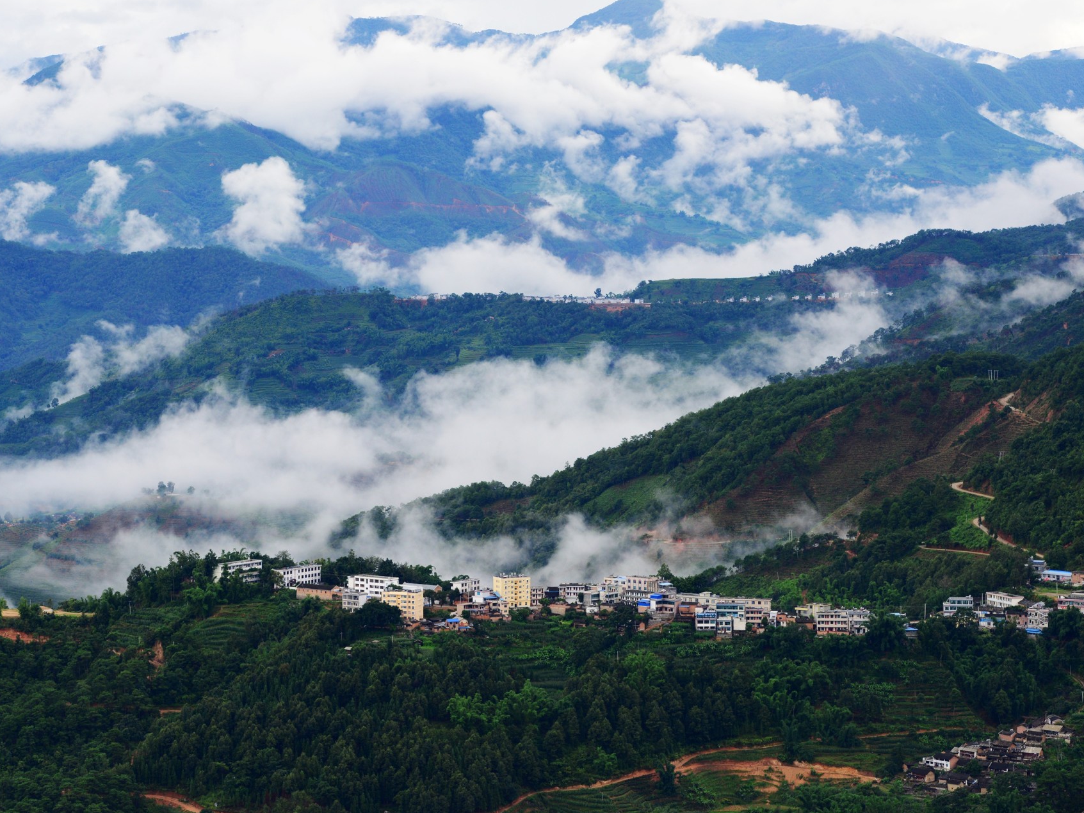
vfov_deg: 11.2
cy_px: 405
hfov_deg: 14.8
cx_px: 527
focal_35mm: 133
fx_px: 4165
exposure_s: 1/320
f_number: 9
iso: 500
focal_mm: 122
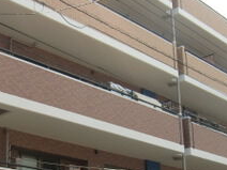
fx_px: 446
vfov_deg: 21.5
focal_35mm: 68
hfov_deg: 28.5
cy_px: 125
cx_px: 91
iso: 64
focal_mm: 4.3
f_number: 3.2
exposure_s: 1/400
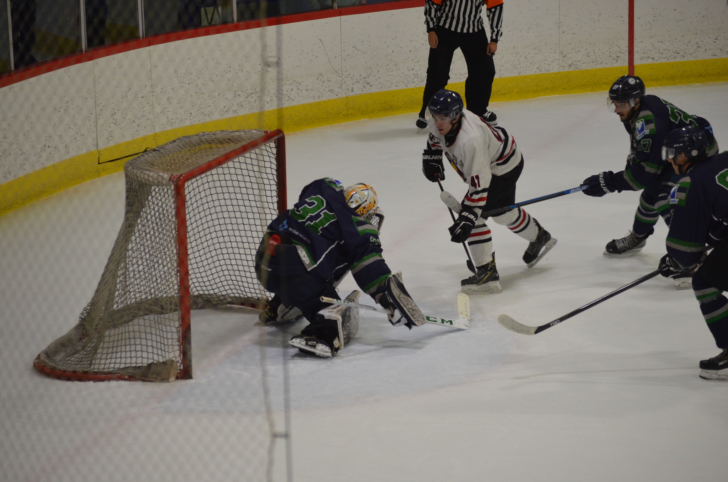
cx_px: 364
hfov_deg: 13.1
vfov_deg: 8.7
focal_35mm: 158
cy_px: 241
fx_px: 3178
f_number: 4.5
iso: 1600
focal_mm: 105
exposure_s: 1/400
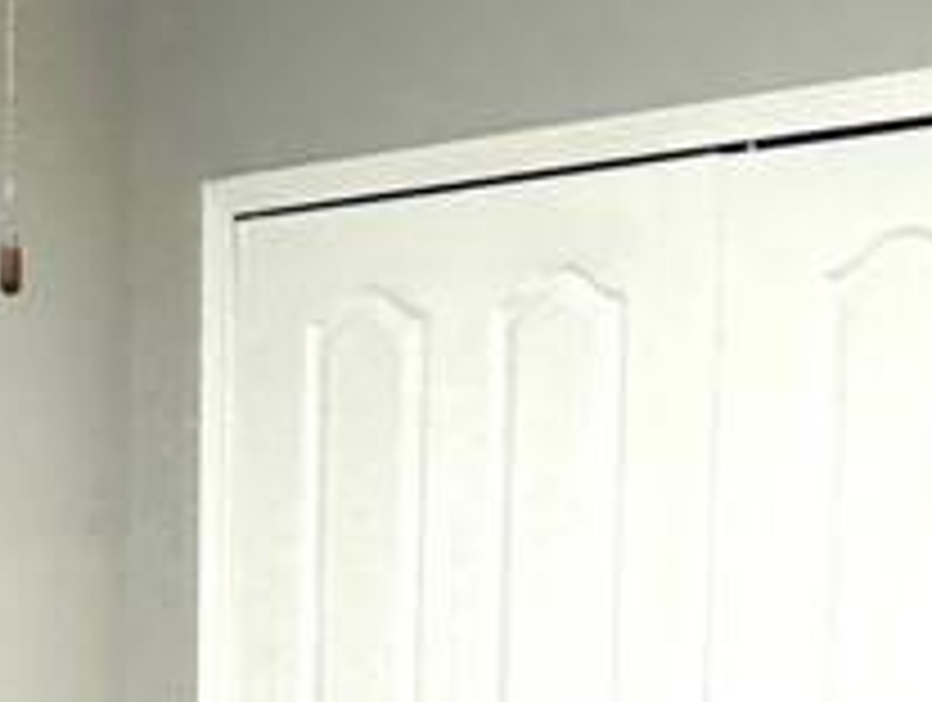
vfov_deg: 13.1
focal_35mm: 108
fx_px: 2913
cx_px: -90
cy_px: 1004
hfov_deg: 17.6
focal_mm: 2.22
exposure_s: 1/60
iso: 800
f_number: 2.2
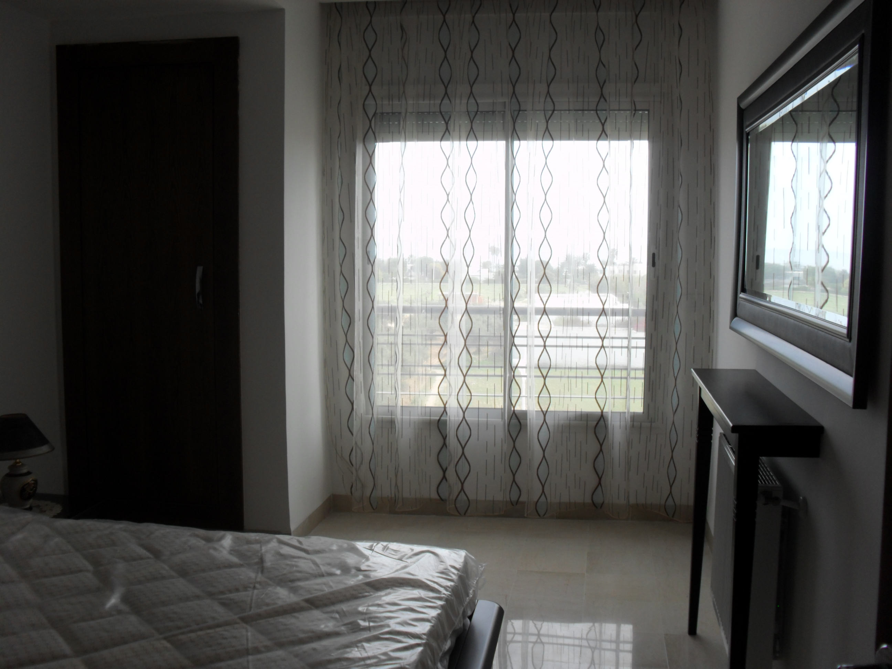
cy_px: 334
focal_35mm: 35
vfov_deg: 40.7
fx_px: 902
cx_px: 446
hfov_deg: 52.6
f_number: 3.2
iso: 100
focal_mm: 6.3
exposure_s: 1/250
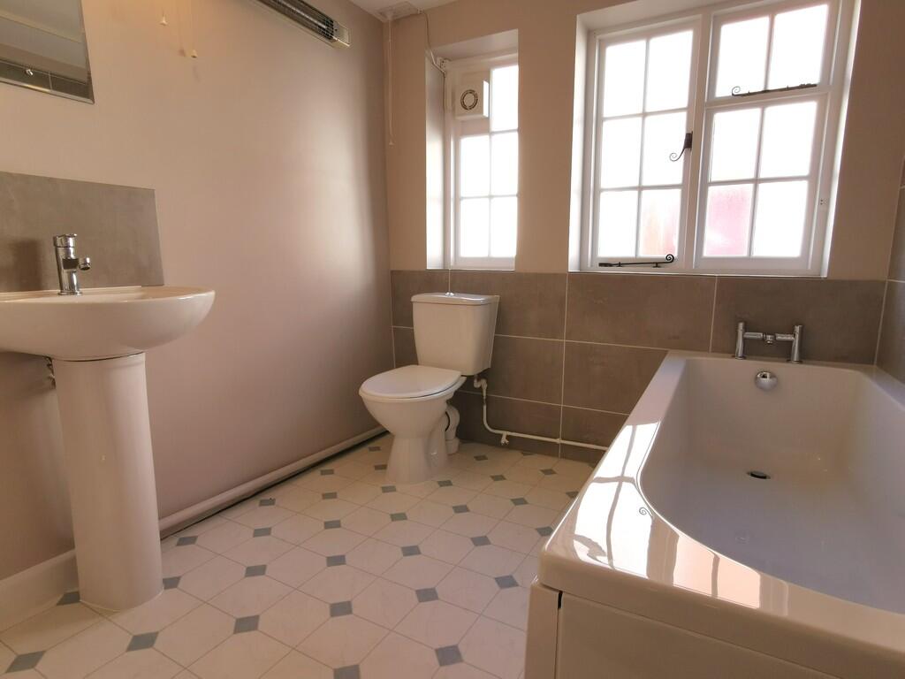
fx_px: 497
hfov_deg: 84.7
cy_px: 340
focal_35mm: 19
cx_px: 452
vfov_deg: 68.7
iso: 64
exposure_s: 1/100
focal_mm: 2.26
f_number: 2.2
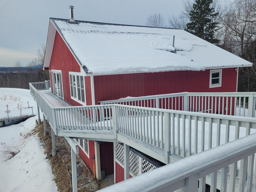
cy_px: 96
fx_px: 192
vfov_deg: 53.1
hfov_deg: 67.3
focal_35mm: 26
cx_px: 128
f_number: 1.8
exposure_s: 1/1780
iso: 40
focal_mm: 5.4
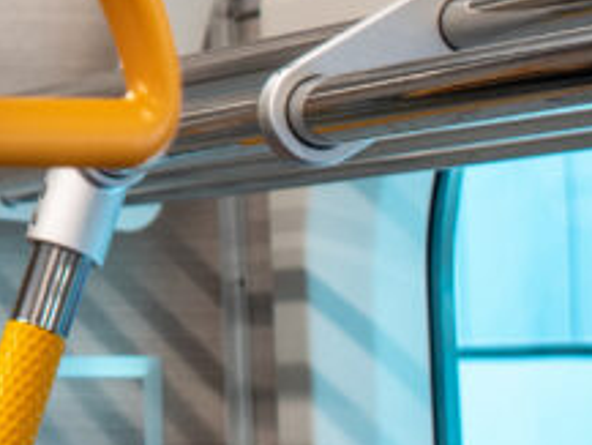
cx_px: -507
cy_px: -244
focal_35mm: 231
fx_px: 3953
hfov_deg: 8.2
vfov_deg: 6.4
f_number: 5
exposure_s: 1/80
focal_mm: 34
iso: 250
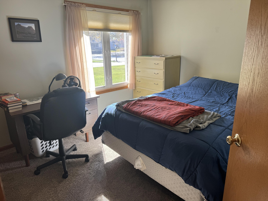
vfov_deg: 56.8
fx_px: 186
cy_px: 100
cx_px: 134
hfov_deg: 71.6
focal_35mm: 24
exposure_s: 1/121
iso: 64
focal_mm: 6.76
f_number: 1.78
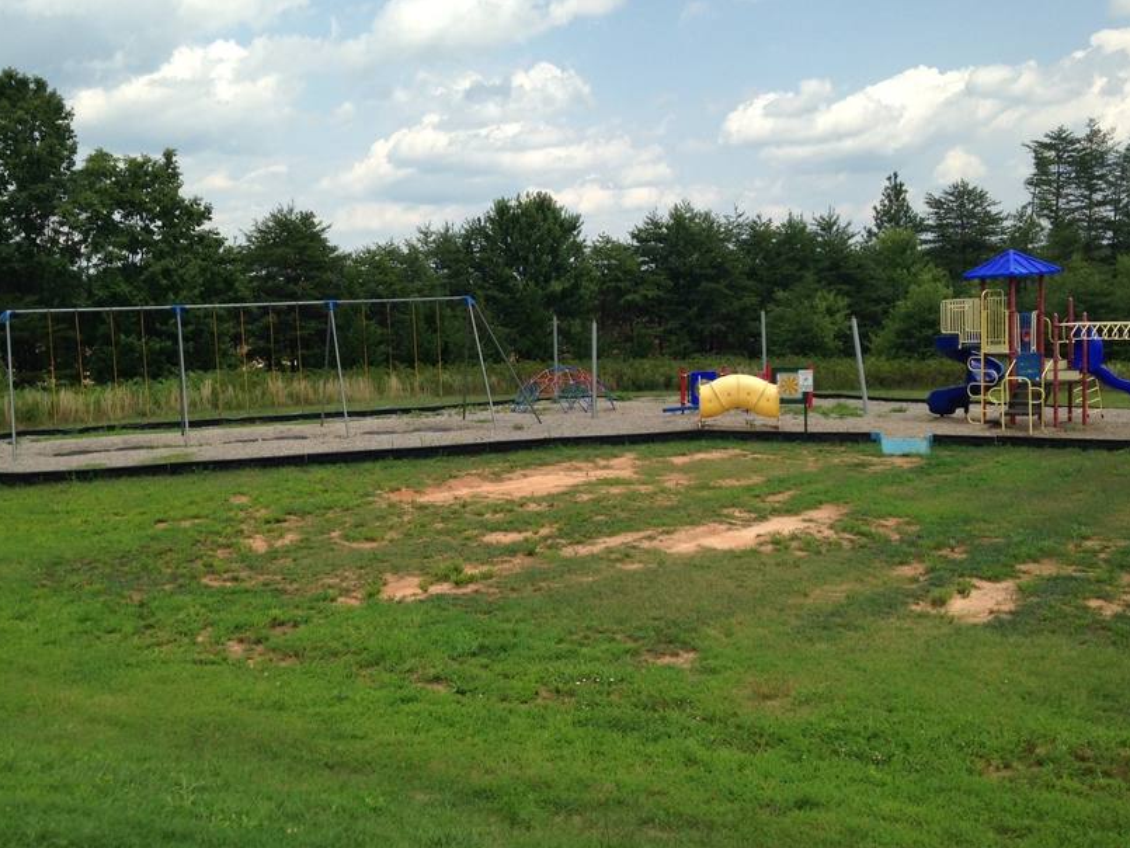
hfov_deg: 45.8
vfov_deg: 35.1
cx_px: 583
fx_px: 1339
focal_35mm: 41
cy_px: 411
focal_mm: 4.12
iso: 50
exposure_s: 1/1595
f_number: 2.4
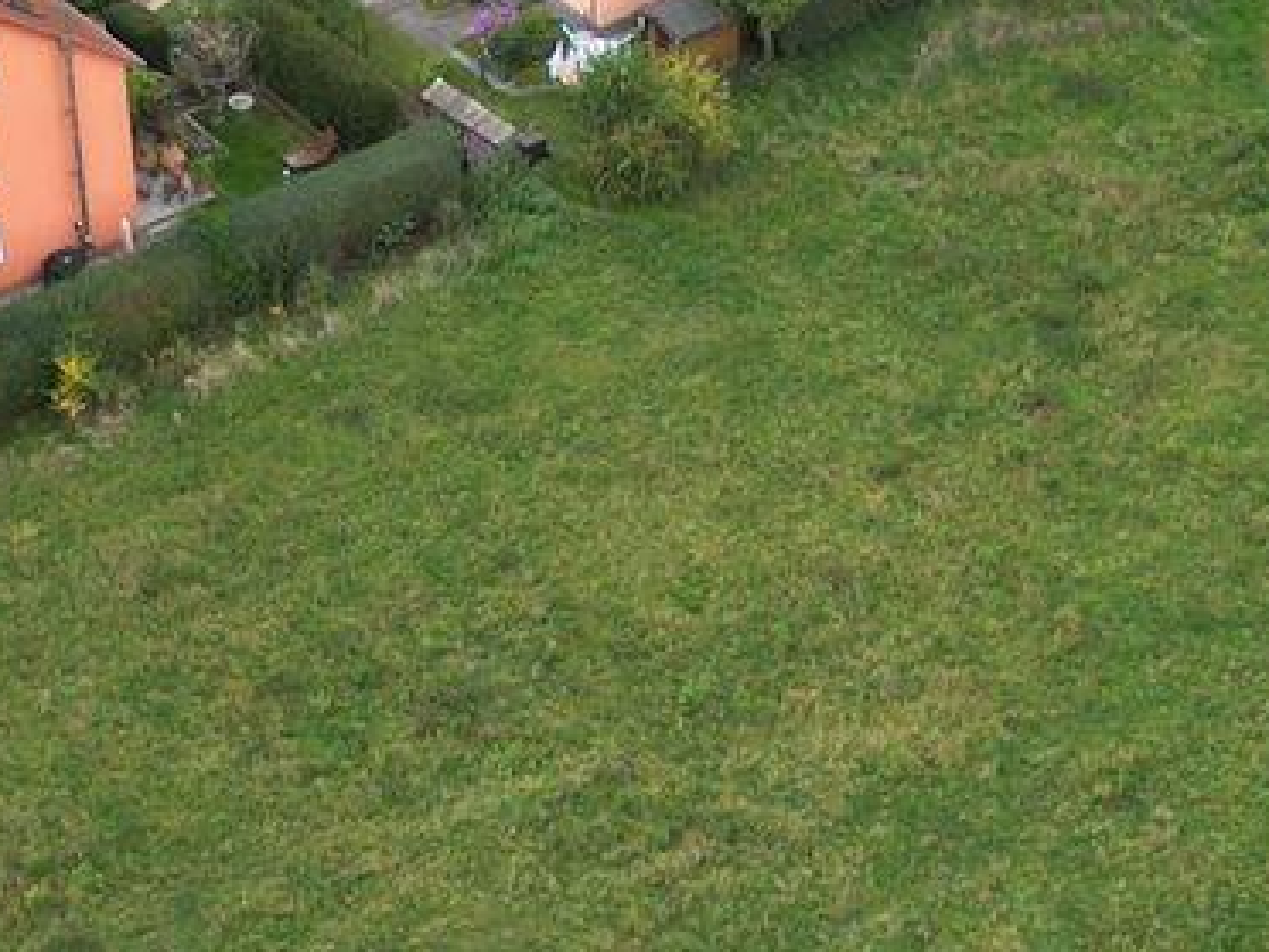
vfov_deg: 11.6
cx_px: 884
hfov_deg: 15.8
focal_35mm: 124
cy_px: 1232
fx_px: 4546
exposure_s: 1/30
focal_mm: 6.72
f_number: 1.7
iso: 100
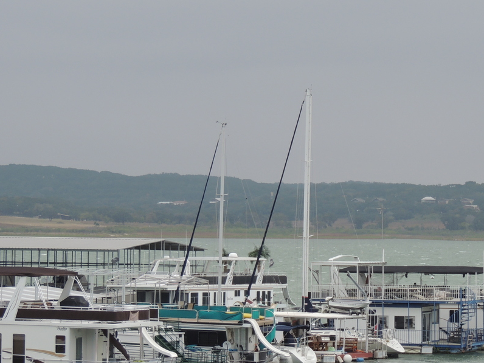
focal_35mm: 193
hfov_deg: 10.2
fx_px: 2699
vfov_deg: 7.7
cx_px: 352
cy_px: 257
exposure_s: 1/320
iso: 100
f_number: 4.2
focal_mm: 21.4
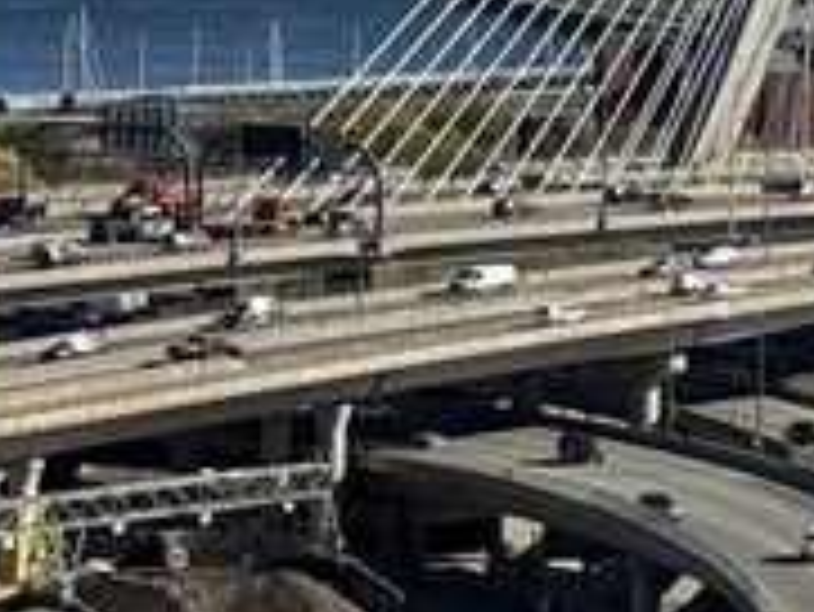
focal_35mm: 272
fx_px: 6400
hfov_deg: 7.1
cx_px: 1448
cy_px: -310
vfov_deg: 5.4
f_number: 1.78
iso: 64
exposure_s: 1/5848
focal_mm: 6.86
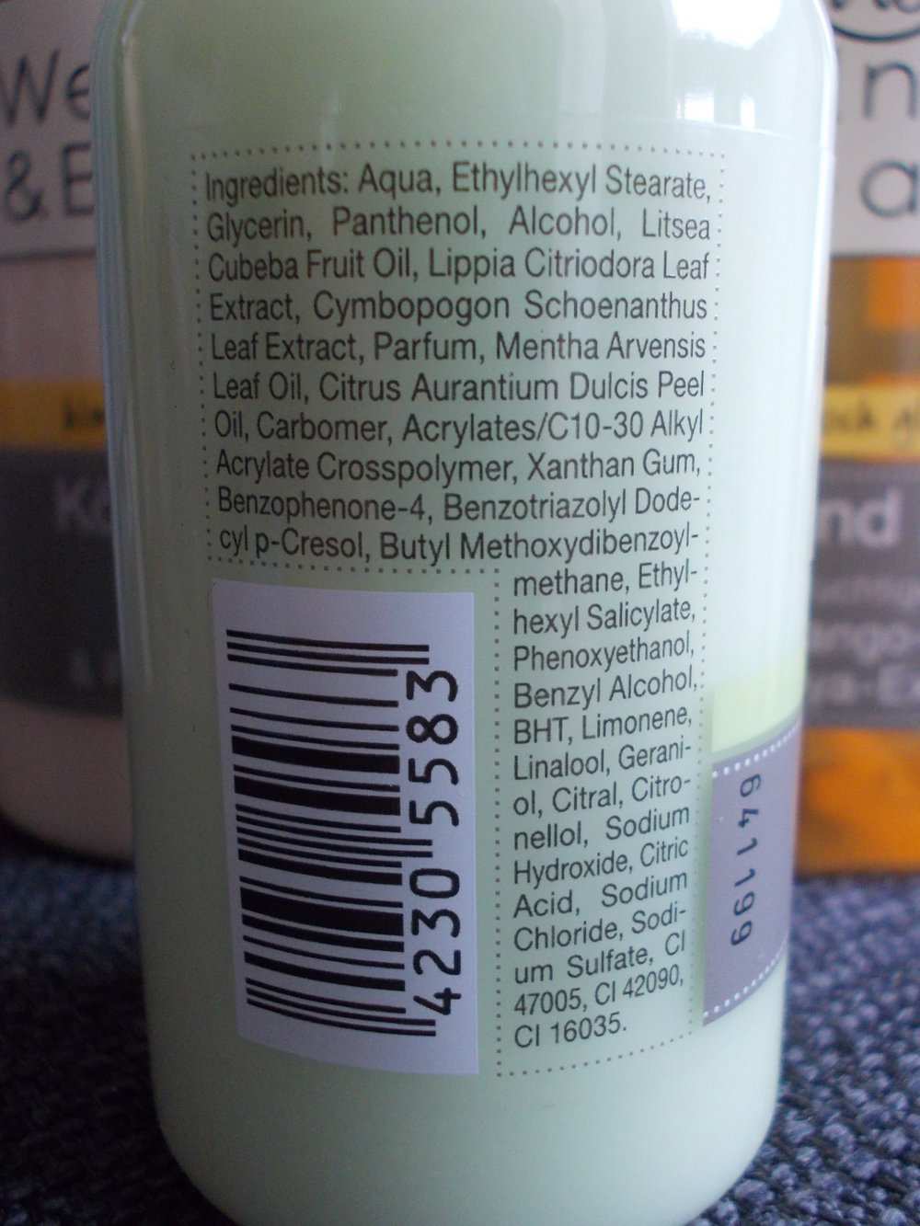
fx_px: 1346
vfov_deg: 49.0
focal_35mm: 38
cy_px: 613
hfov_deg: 37.7
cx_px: 460
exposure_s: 1/20
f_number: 3.1
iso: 200
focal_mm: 5.3
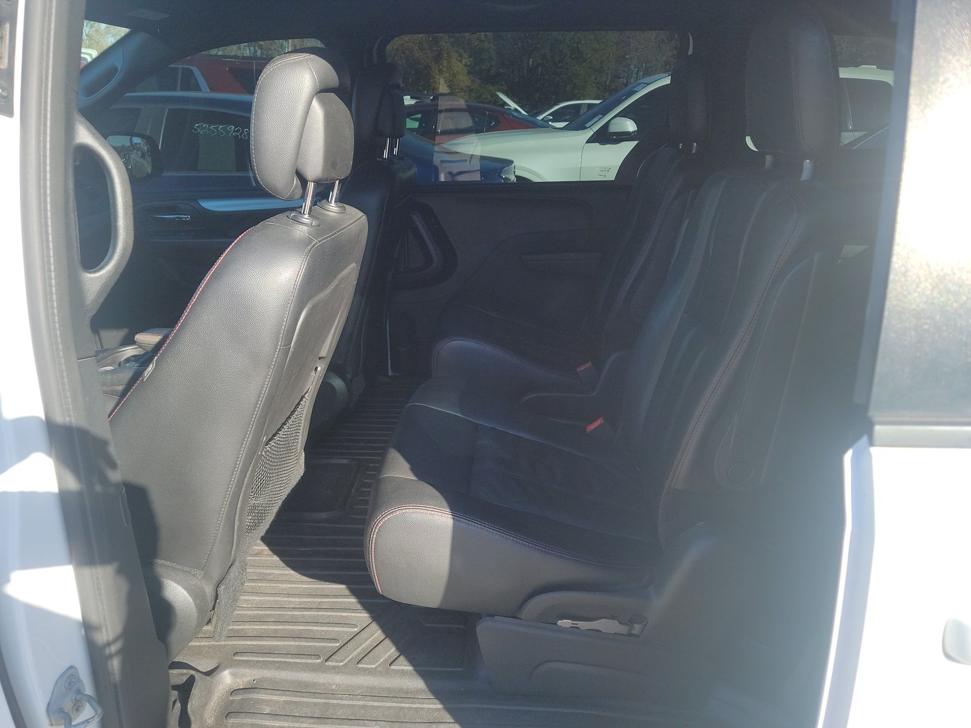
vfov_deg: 56.8
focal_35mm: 24
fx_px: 673
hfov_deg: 71.6
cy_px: 364
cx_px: 486
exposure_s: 1/180
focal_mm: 6.7
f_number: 1.8
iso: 50
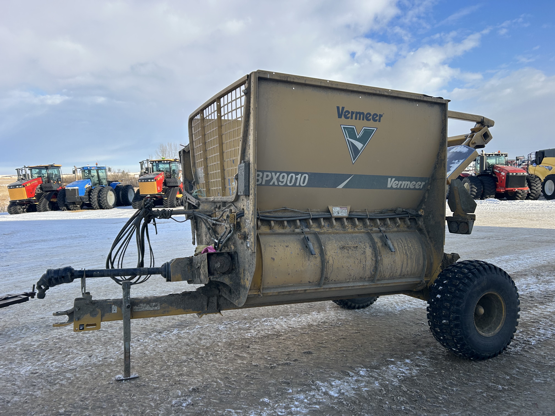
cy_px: 208
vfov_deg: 53.1
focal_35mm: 26
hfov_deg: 67.3
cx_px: 278
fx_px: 417
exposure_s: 1/2165
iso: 50
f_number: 1.5
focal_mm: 5.7
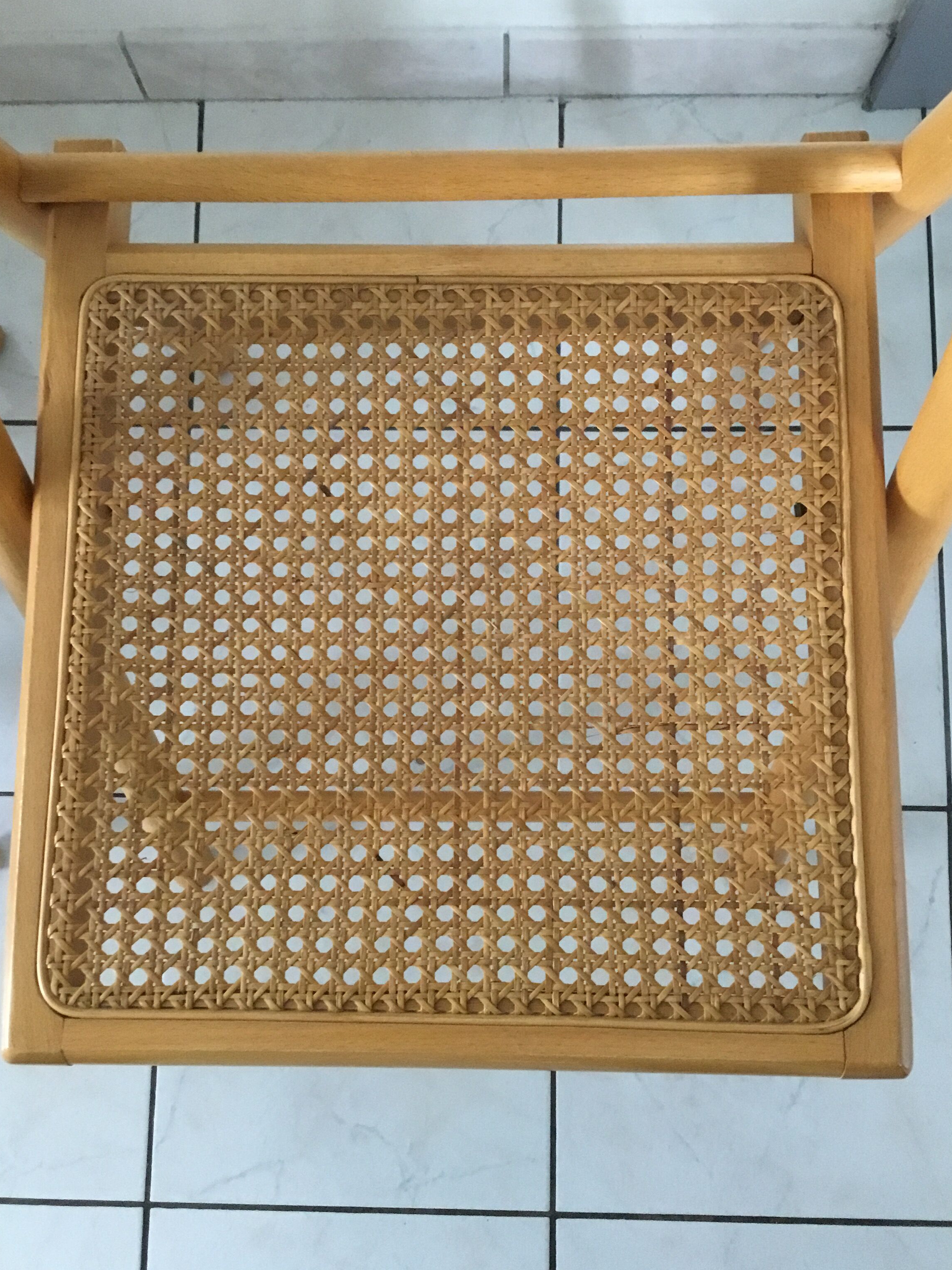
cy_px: 634
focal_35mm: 33
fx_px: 1210
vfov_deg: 55.3
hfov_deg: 43.0
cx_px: 482
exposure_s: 1/17
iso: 200
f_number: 2.4
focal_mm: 3.3
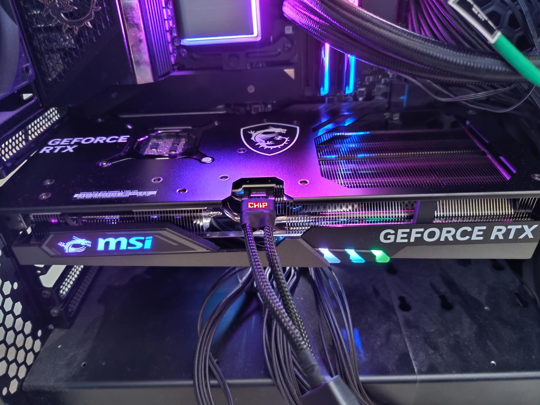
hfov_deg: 69.4
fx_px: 390
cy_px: 202
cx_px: 270
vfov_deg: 54.9
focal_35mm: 25
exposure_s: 1/9
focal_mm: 6.78
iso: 780
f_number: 1.85
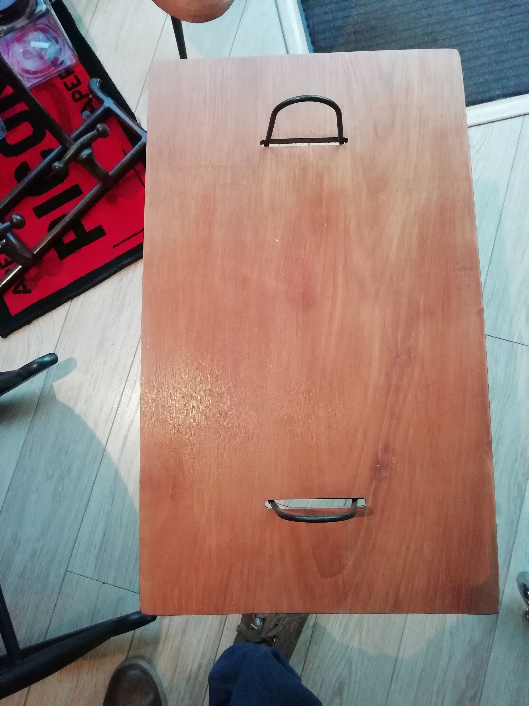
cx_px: 264
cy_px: 353
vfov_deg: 67.3
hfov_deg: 53.1
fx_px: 530
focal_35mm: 26
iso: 400
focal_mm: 3.46
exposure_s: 1/33.3
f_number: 2.2
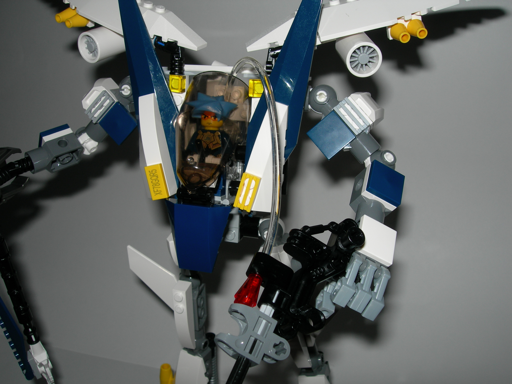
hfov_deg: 49.0
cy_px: 192
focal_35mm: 38
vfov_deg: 37.7
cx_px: 256
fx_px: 562
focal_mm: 7.8
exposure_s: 1/60.1
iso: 50
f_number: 4.8
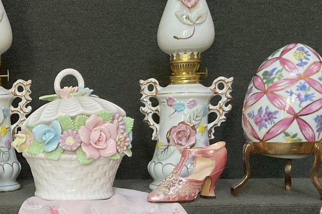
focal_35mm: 77
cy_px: 216
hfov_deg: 25.5
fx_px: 688
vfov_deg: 17.3
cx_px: 34
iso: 250
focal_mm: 3
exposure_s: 1/60
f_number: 1.8
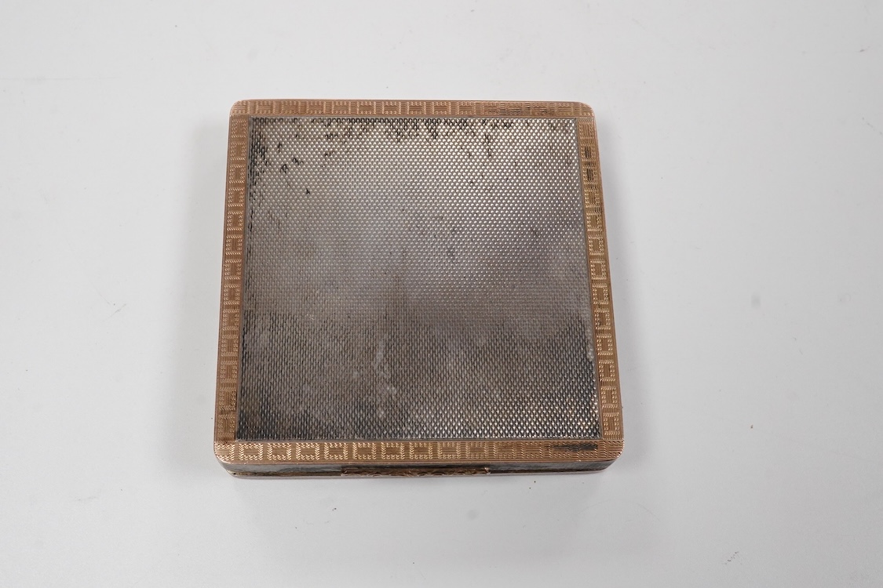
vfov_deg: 29.9
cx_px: 442
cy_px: 294
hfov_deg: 43.6
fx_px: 1104
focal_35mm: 45
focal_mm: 30
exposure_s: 1/100
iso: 2500
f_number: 18
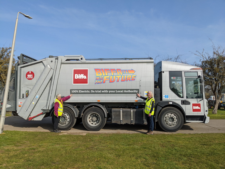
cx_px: 112
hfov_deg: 65.3
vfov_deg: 51.4
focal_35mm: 27
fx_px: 175
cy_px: 84
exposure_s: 1/4695
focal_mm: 4.38
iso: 58
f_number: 1.73
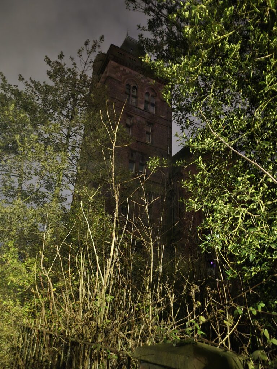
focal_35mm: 23
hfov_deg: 58.9
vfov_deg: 73.9
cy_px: 184
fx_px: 245
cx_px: 138
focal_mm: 5.4
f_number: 1.8
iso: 3200
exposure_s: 1/4.98
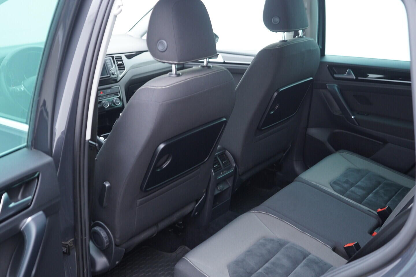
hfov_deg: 53.1
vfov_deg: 36.9
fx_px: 416
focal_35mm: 36
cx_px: 208
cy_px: 138
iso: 400
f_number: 2.8
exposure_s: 1/40
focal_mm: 24
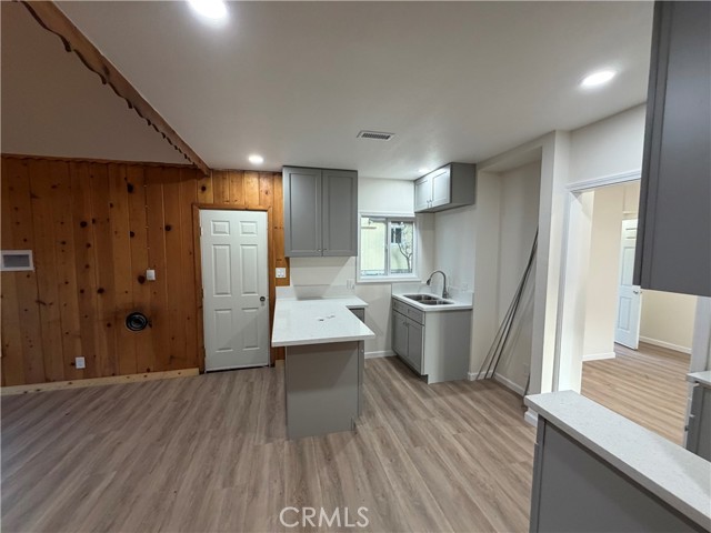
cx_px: 356
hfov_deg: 102.1
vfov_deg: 85.7
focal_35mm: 14
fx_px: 288
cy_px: 266
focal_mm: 2.22
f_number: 2.2
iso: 320
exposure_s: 1/120
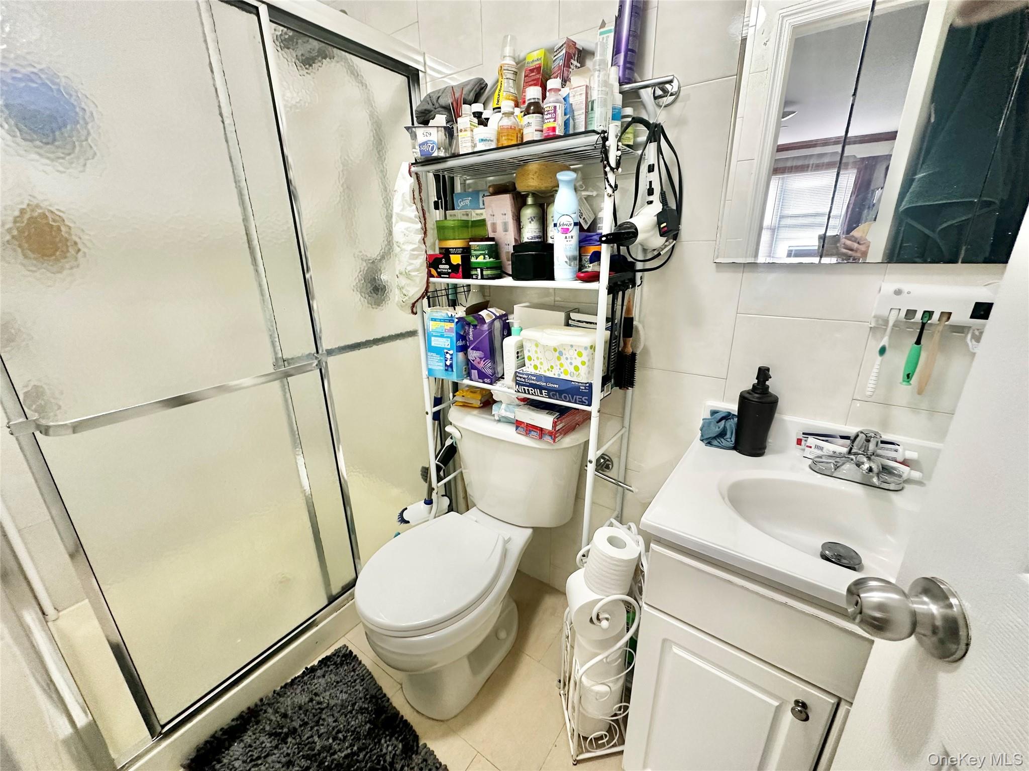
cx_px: 514
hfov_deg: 102.1
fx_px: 416
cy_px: 386
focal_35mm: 14
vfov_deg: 85.7
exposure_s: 1/60
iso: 200
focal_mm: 2.22
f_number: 2.2
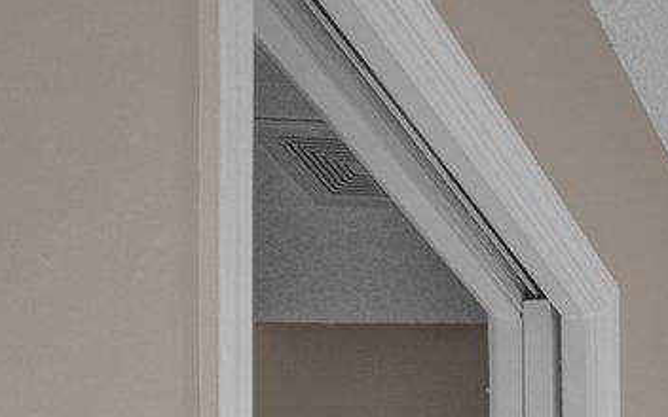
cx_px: 1161
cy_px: 1078
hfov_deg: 18.6
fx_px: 1631
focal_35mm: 90
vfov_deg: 11.4
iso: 1000
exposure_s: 1/80
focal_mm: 15.1
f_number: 8
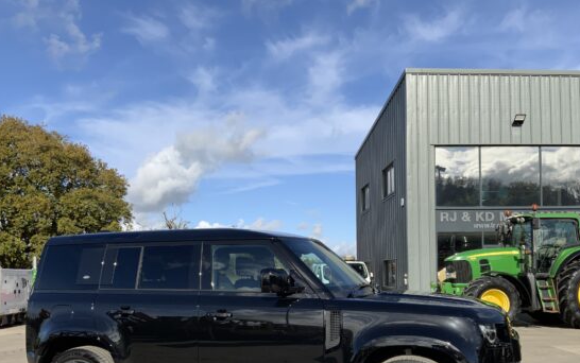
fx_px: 569
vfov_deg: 34.9
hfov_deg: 53.9
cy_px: 254
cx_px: 312
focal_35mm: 36
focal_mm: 3
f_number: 1.8
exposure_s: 1/2141
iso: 16
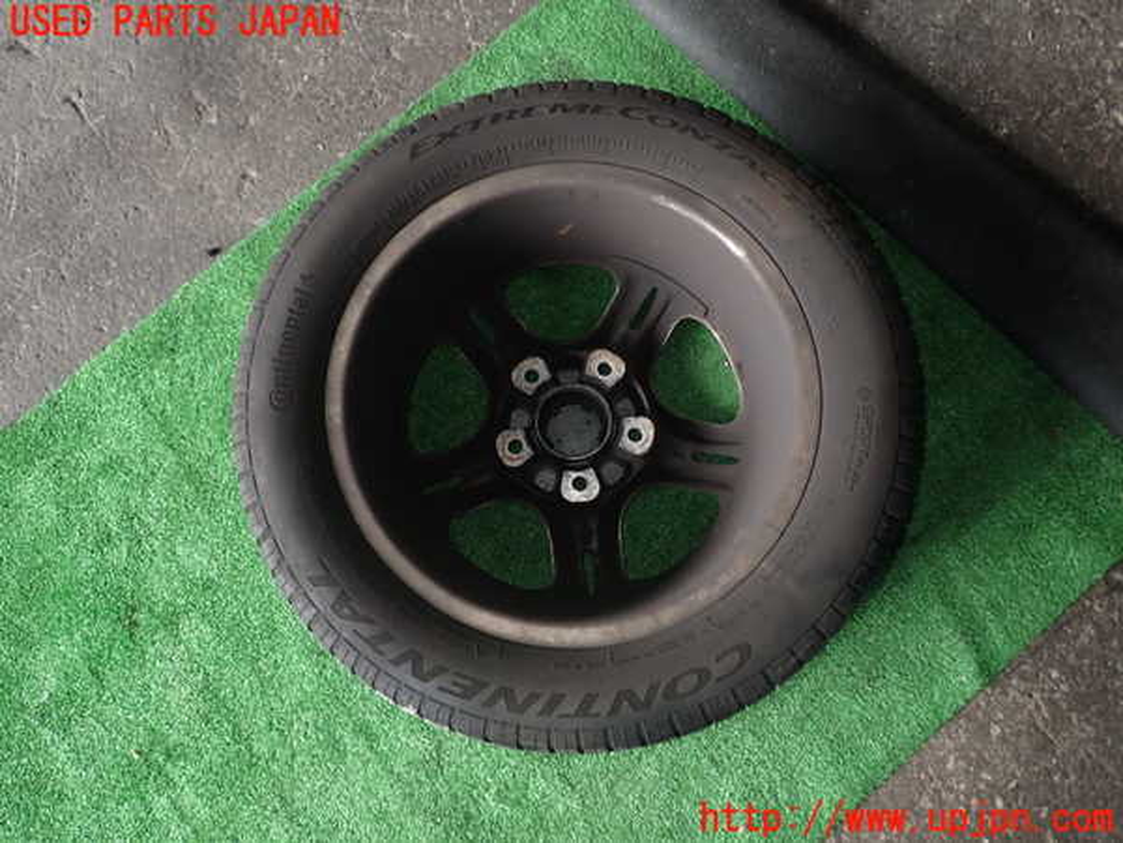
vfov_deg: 49.7
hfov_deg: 63.4
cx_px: 562
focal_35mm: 28
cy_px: 422
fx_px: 908
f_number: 6.3
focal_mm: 5.05
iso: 160
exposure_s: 1/30
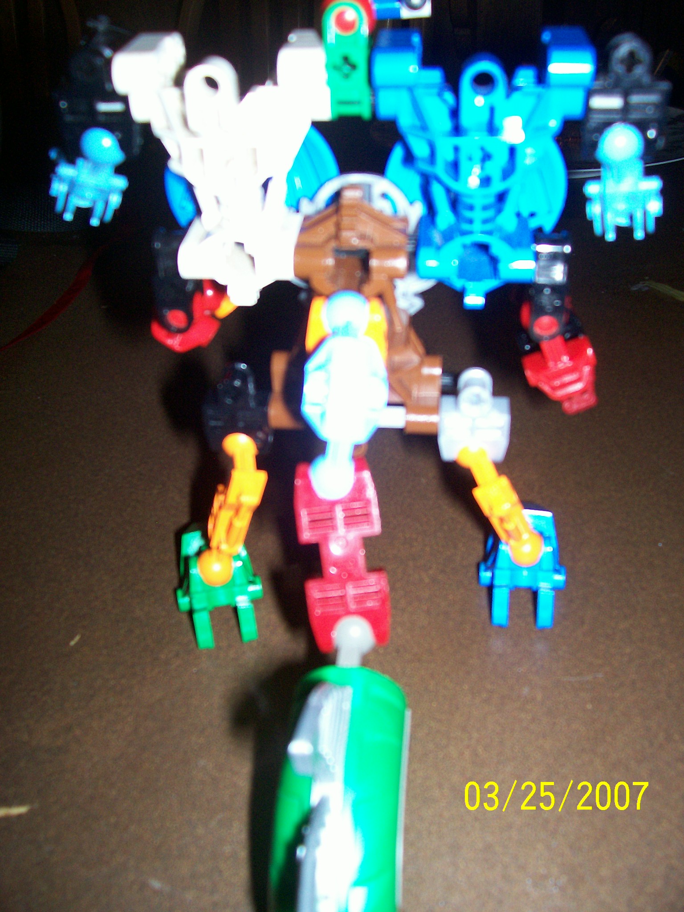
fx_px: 896
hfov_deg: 41.8
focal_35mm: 34
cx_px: 342
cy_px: 456
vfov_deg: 54.0
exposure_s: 1/112
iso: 140
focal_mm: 5.6
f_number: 2.7
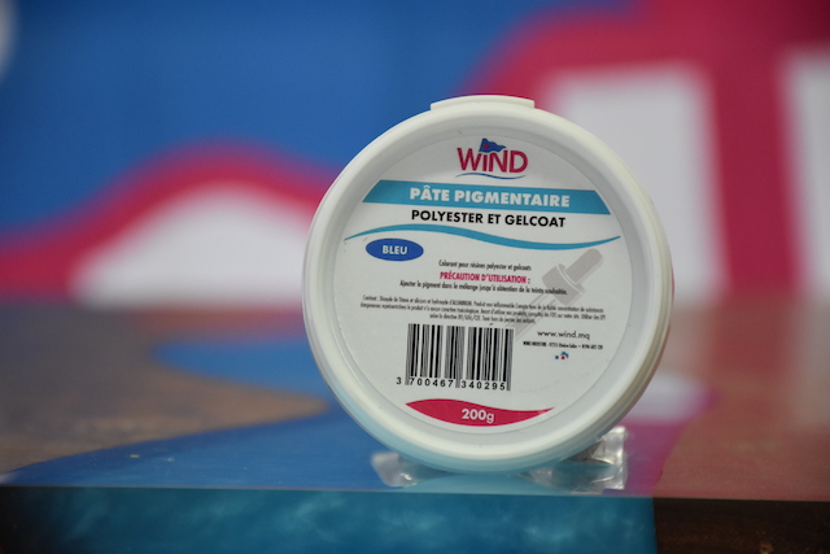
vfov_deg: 6.5
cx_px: 415
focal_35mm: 210
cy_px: 277
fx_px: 4842
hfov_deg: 9.8
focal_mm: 140
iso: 1600
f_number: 5.6
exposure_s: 1/125
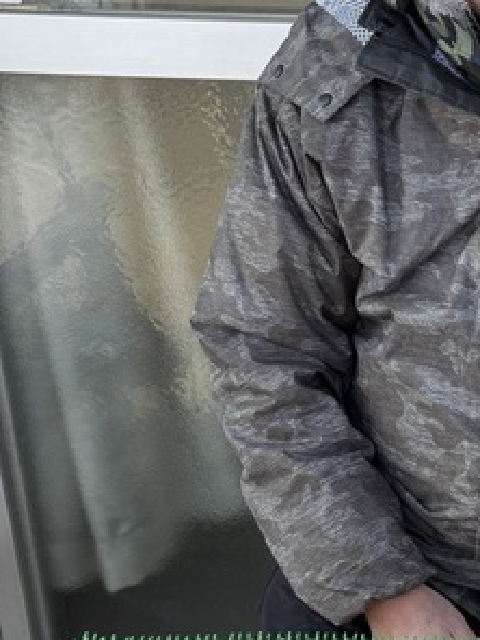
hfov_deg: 19.1
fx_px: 1387
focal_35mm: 75
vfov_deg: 25.5
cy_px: 528
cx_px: 486
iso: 50
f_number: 1.6
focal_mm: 5.96
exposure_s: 1/410
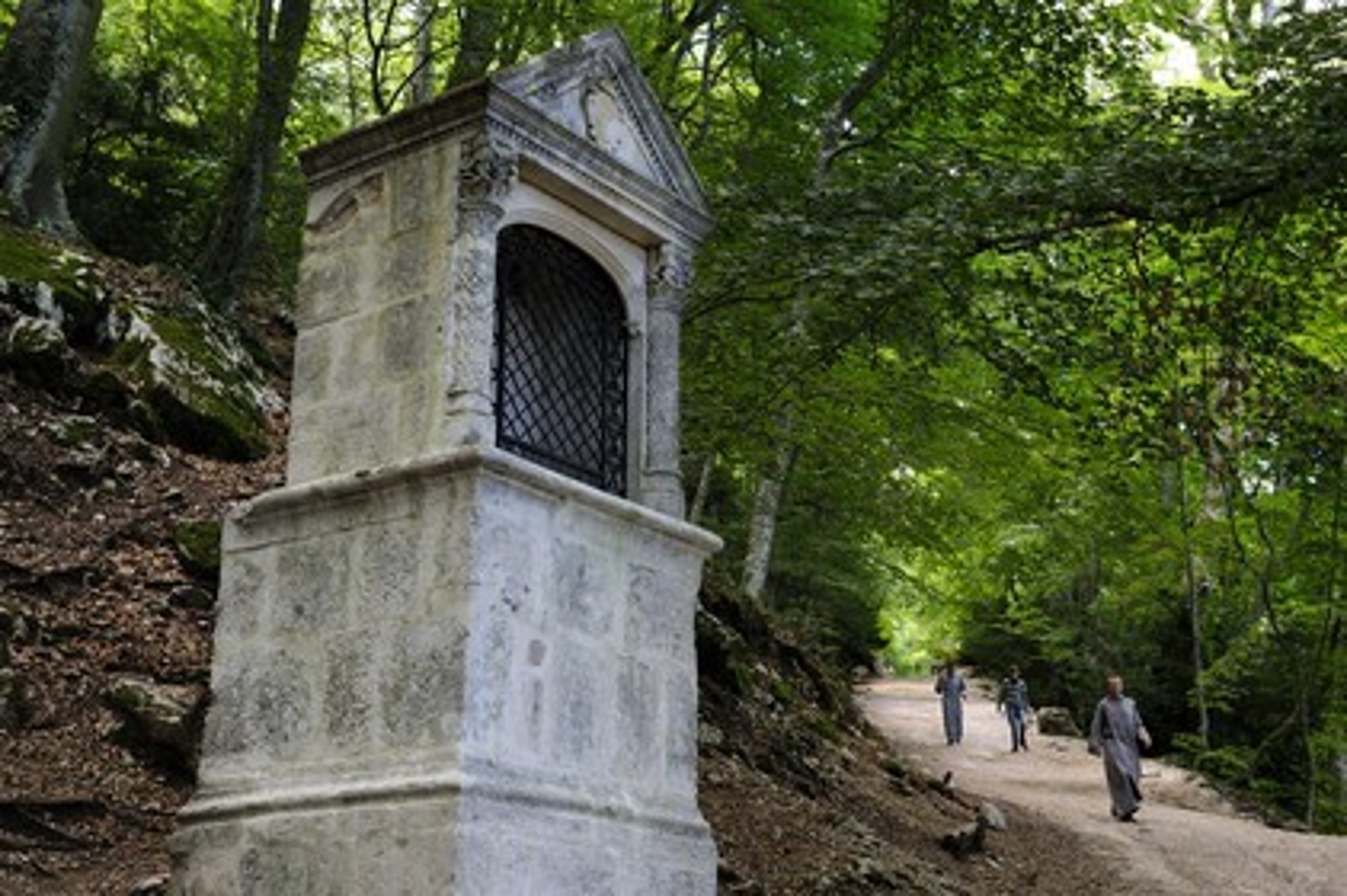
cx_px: 674
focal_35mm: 48
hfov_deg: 41.1
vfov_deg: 28.0
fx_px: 1795
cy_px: 448
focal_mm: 48
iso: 800
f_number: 5
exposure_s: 1/100
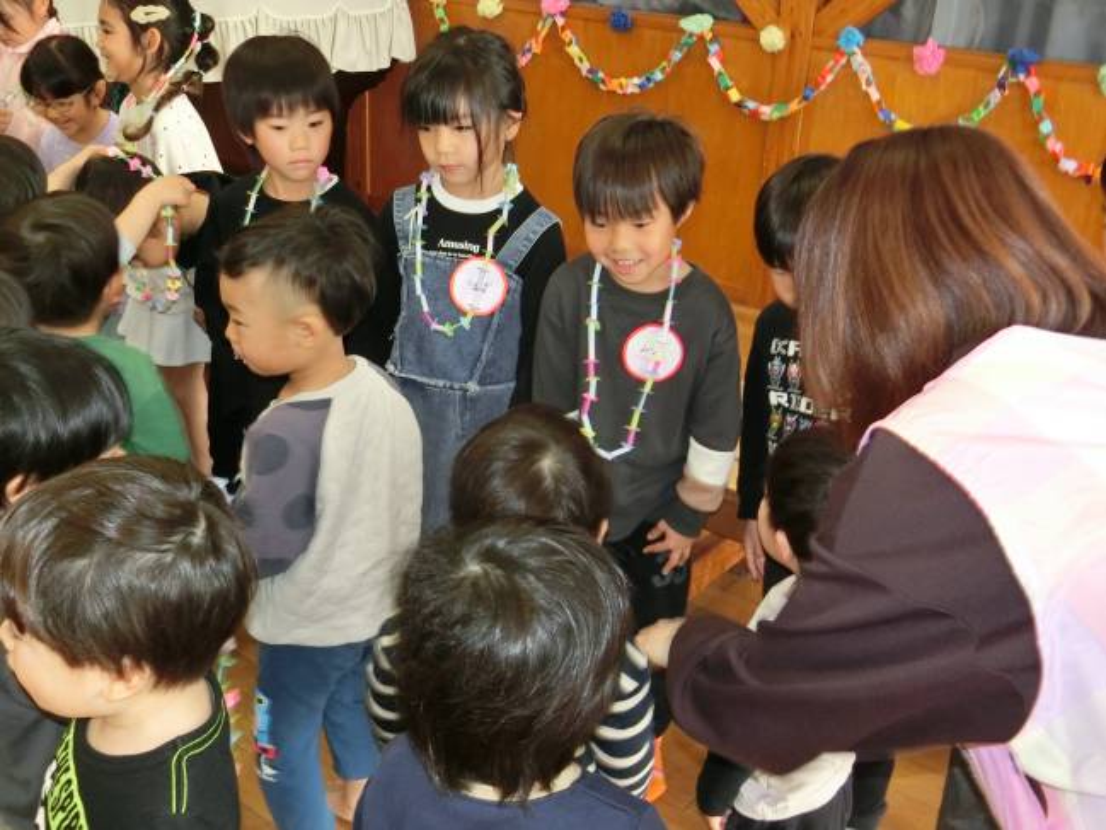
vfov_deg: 36.8
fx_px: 1246
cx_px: 553
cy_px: 415
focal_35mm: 39
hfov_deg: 47.9
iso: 400
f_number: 4.1
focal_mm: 6.9
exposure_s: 1/40
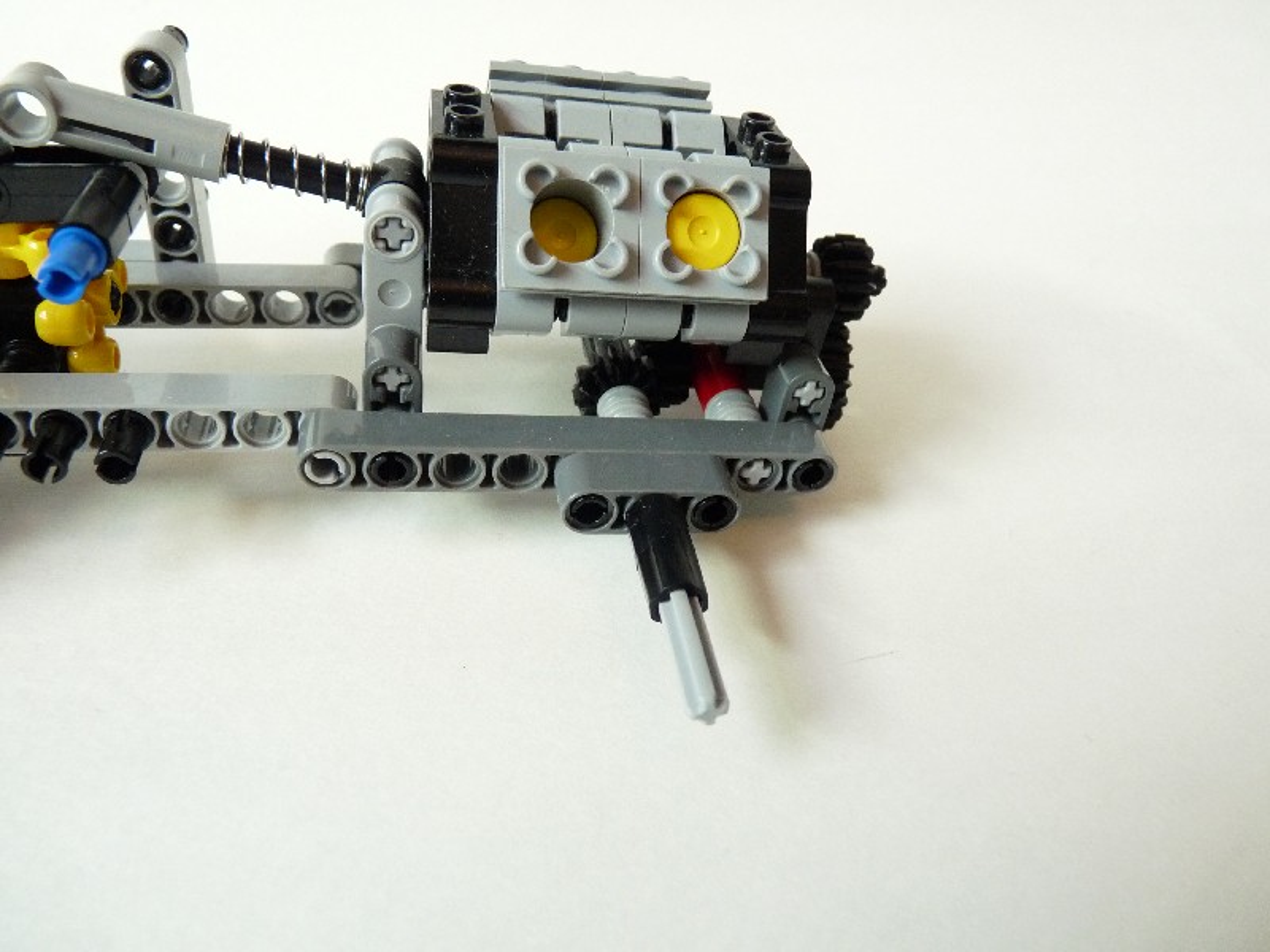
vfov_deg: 51.4
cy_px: 476
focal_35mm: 27
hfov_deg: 65.3
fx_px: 991
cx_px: 635
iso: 400
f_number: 2.8
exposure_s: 1/30
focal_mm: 4.8
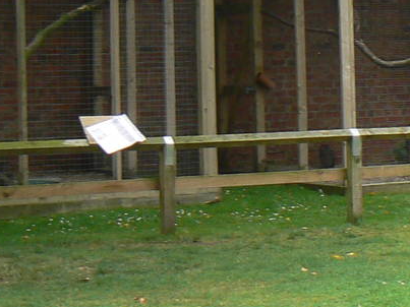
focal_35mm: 143
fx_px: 1693
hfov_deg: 13.7
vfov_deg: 10.2
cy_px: -36
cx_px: 346
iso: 80
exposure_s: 1/125
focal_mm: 6
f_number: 4
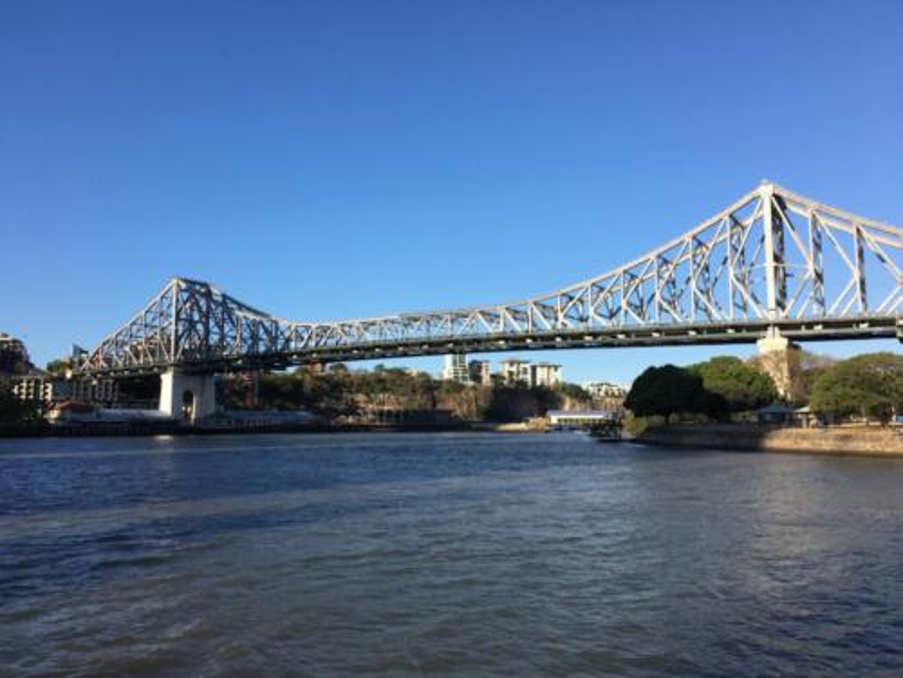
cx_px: 452
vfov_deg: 48.2
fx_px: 756
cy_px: 339
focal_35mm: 29
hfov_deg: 61.7
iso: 25
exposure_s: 1/1261
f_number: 2.2
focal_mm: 4.15
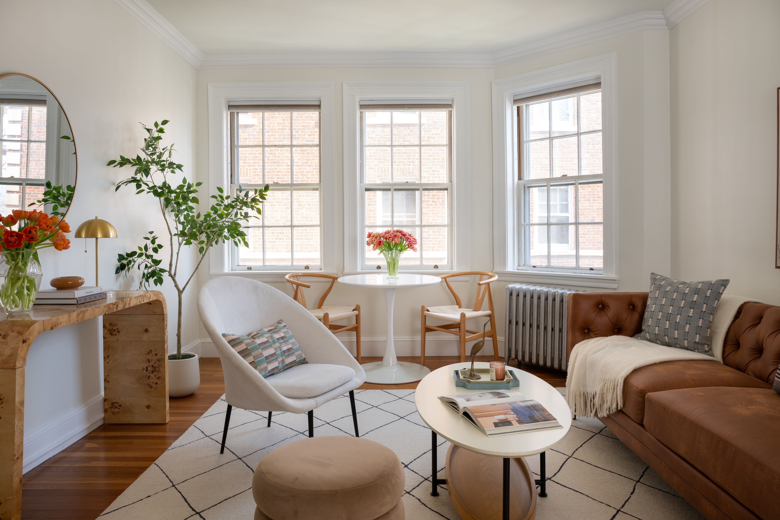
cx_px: 397
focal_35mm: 25
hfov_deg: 71.5
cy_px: 258
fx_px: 542
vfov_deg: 51.3
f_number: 9
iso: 200
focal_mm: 24
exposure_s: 1/4
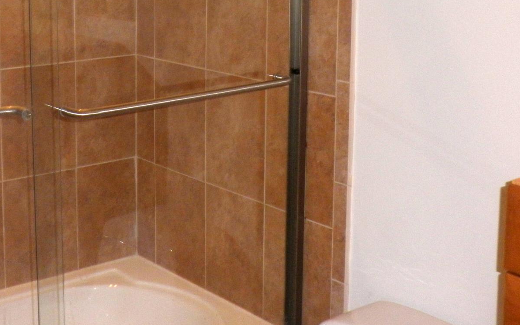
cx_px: 146
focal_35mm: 65
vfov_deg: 19.5
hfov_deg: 31.1
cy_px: 17
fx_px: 921
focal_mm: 6.3
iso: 160
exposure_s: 1/30
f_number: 3.5
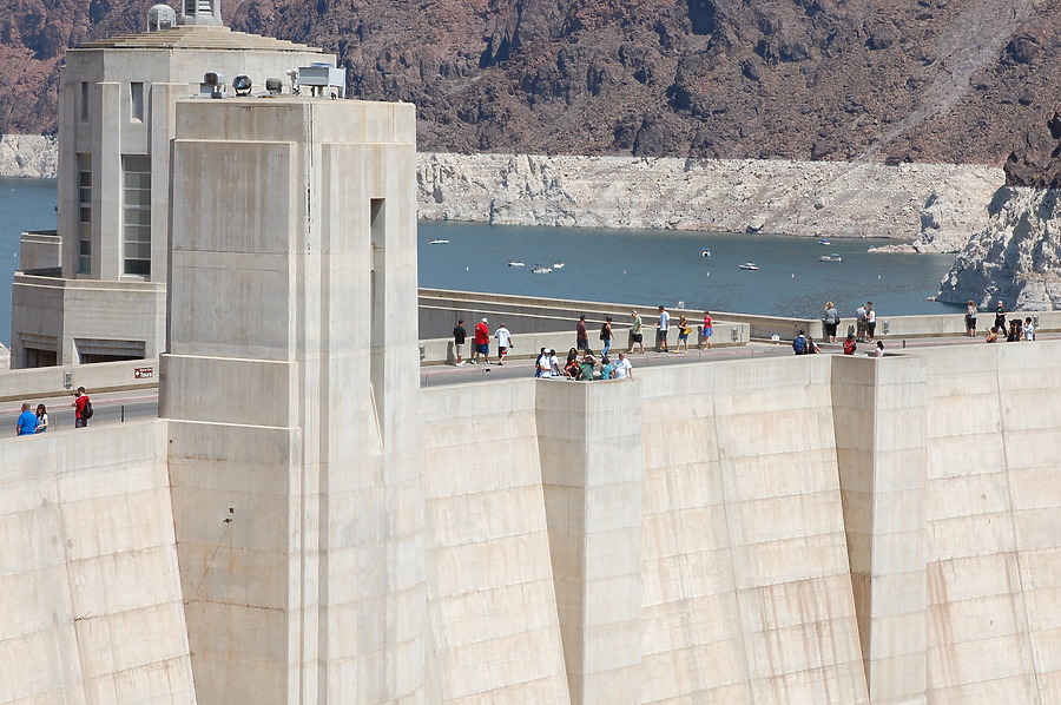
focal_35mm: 105
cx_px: 530
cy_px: 352
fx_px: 3091
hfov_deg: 19.5
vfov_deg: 13.0
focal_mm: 70
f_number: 7.1
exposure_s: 1/800
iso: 200
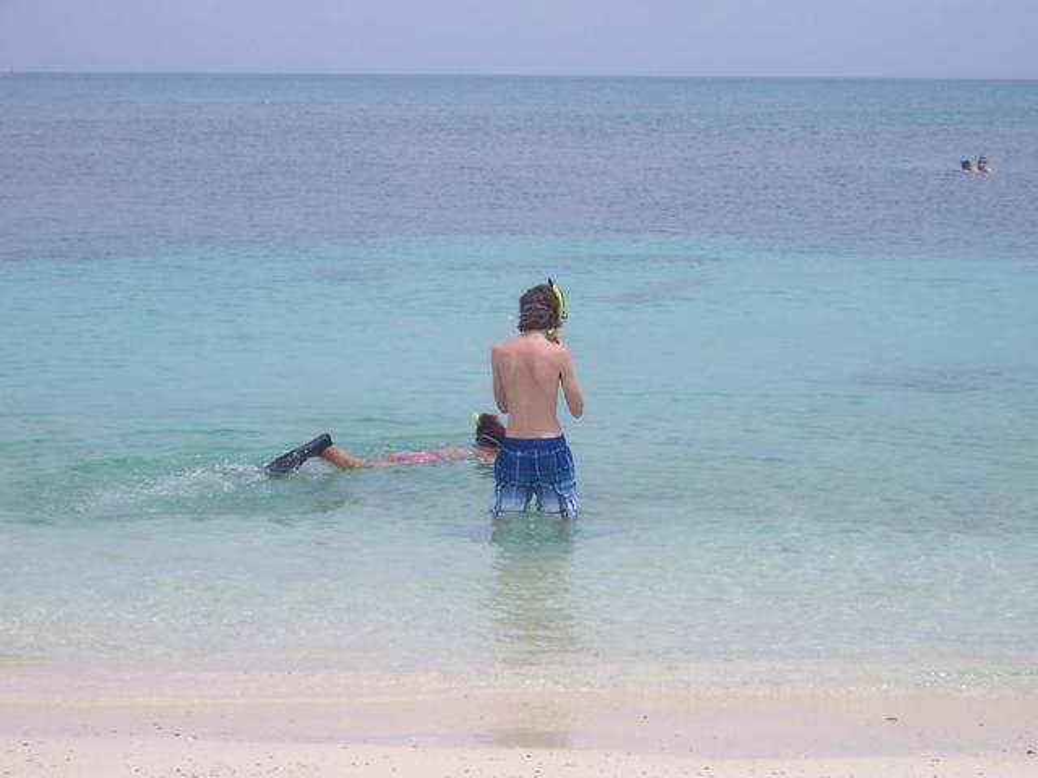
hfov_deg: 19.6
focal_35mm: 100
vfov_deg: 14.8
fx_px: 2999
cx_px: 519
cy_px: 389
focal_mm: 16.6
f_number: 8
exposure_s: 1/350
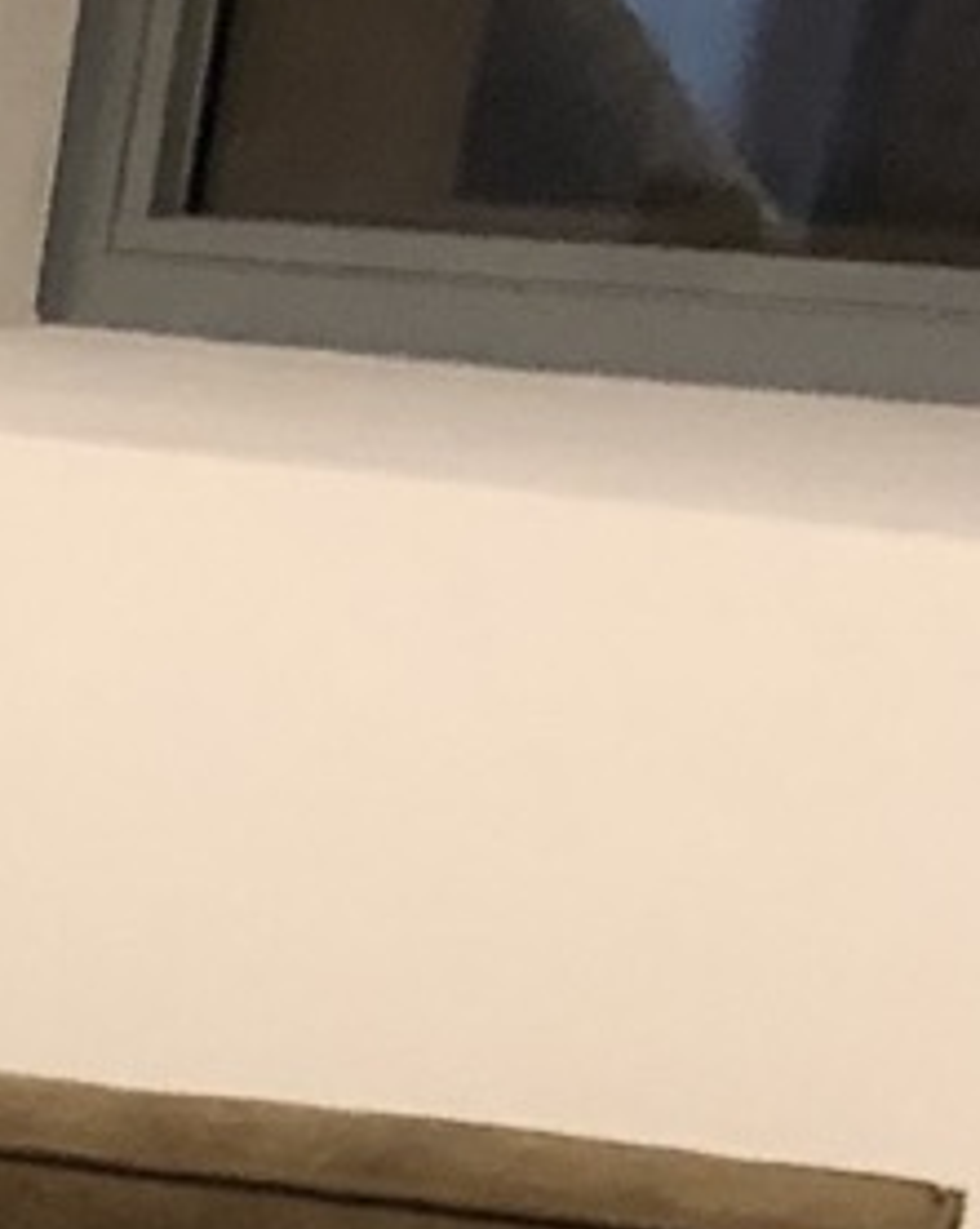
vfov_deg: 11.4
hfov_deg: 8.2
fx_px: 5738
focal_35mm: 158
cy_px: 2161
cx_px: -2027
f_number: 1.8
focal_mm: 4
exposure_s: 1/17
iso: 80
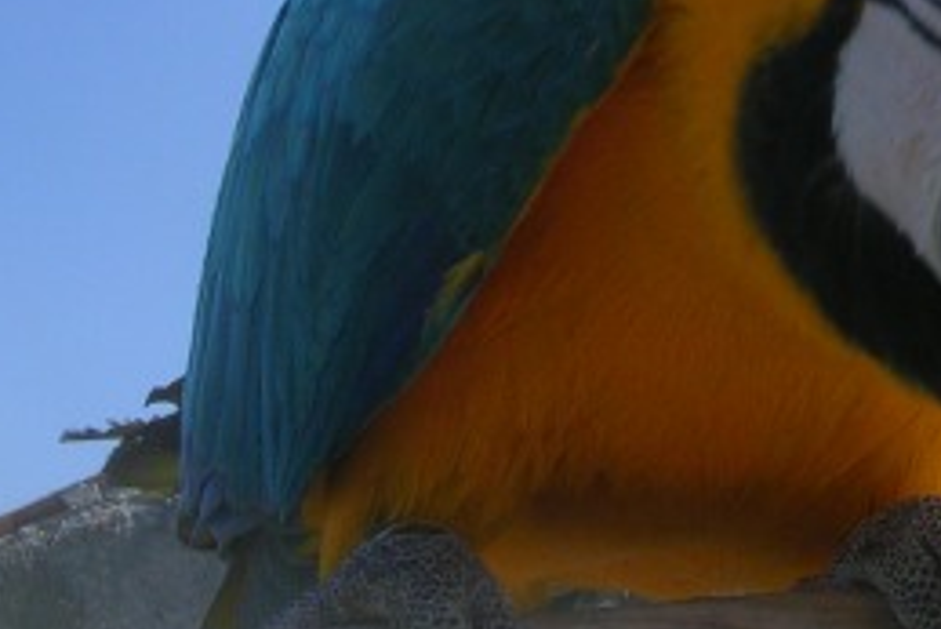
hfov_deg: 22.0
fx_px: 2354
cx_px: 888
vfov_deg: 14.8
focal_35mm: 90
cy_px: -104
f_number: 5.6
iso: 50
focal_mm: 5.8
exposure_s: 1/287
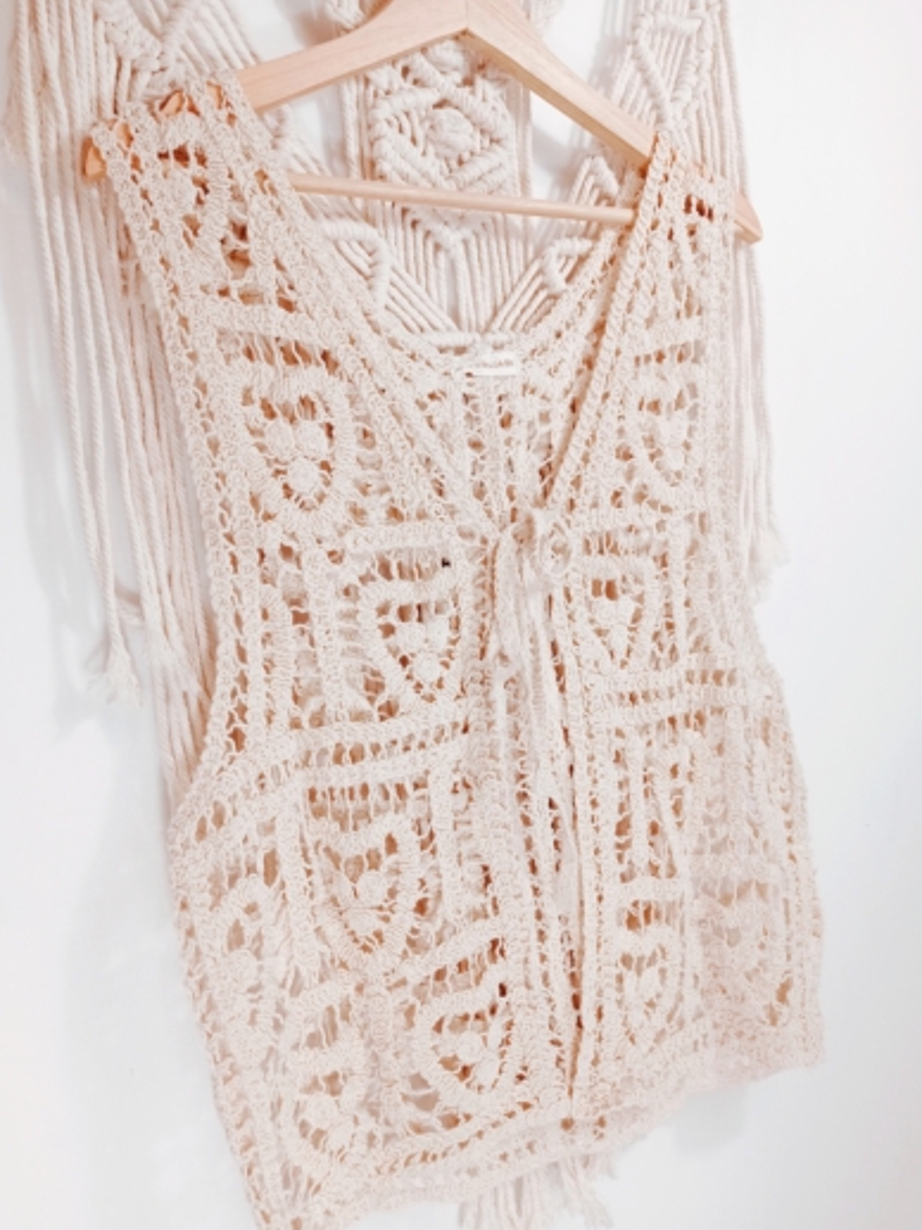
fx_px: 1102
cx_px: 447
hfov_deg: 45.4
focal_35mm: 31
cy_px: 633
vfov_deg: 58.4
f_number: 1.79
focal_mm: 4.74
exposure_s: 1/265
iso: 100
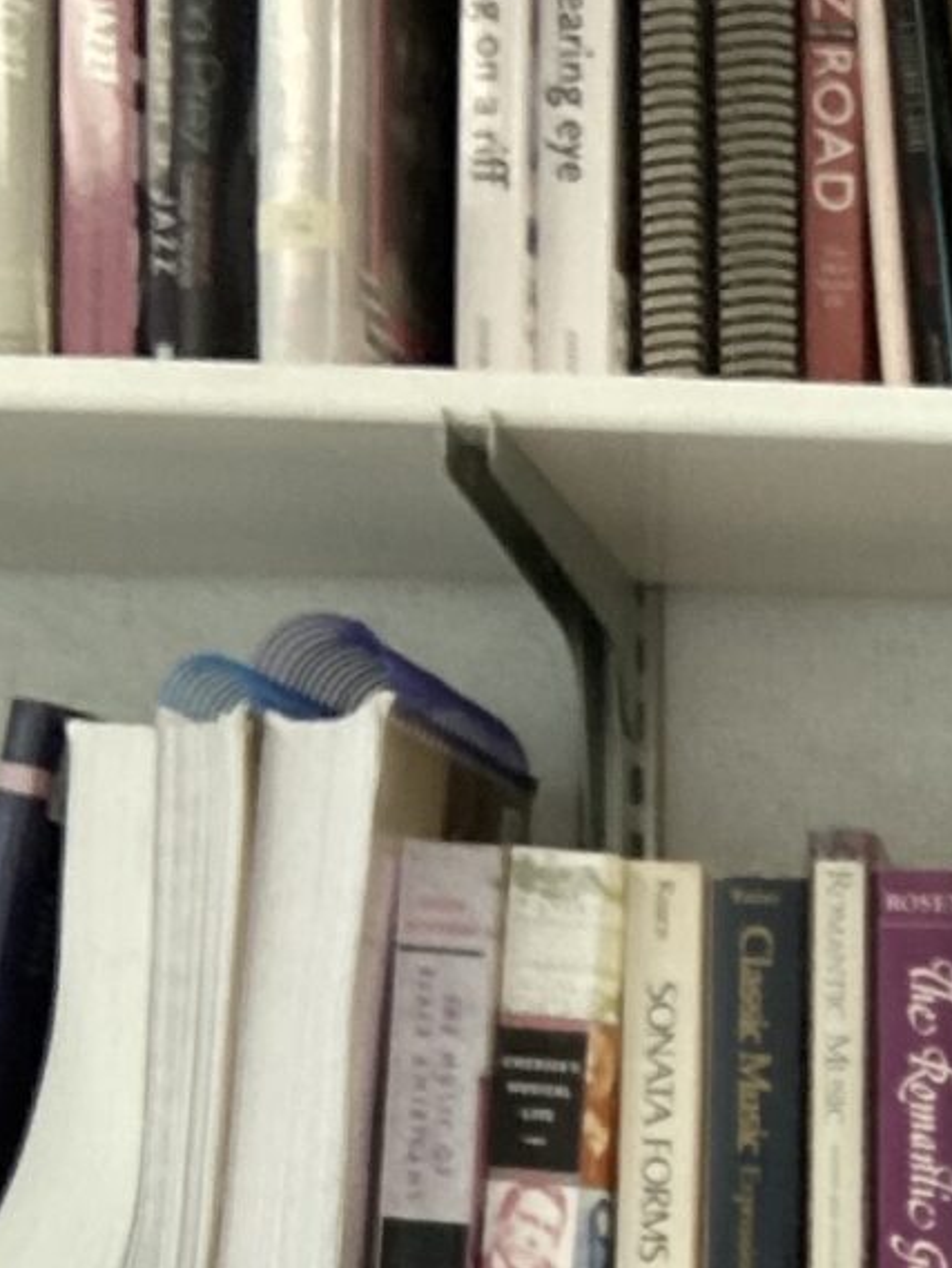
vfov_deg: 17.2
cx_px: 1516
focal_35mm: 108
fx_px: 3959
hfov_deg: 12.8
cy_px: 1591
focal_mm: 2.87
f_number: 2.2
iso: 100
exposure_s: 1/60
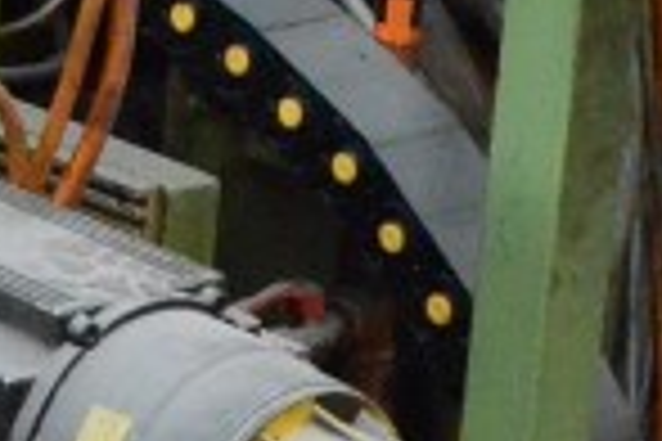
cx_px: -903
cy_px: -346
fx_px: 3659
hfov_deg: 9.3
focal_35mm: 199
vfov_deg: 6.7
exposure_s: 1/160
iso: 6400
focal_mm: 18
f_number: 6.3
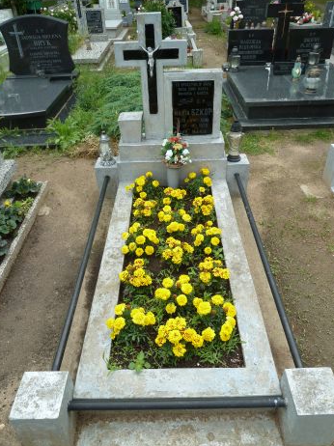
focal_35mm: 26
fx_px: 335
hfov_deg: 53.0
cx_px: 165
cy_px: 217
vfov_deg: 67.3
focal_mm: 4.1
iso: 80
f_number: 4
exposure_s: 1/200
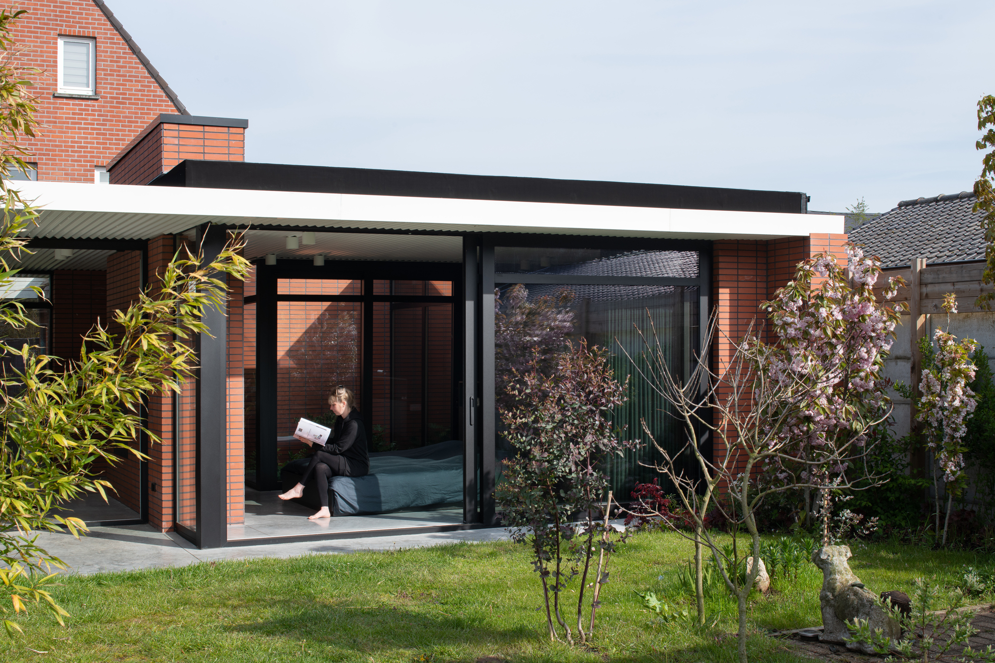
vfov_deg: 29.9
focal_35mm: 45
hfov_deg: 43.6
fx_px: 1244
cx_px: 498
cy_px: 332
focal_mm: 45
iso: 100
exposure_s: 1/50
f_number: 13
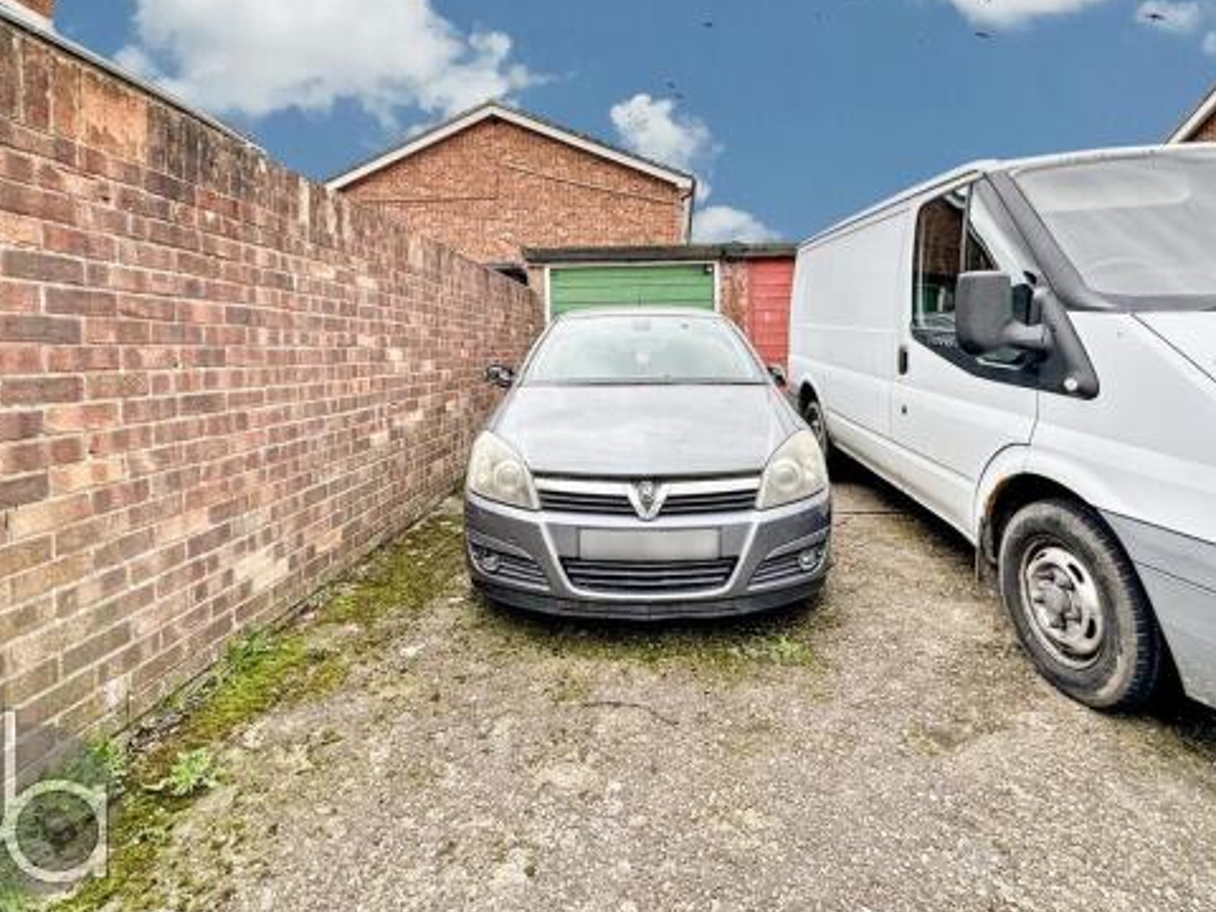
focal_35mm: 17
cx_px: 619
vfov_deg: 74.6
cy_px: 419
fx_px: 597
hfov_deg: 91.0
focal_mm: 2.22
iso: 40
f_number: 2.2
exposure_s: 1/296
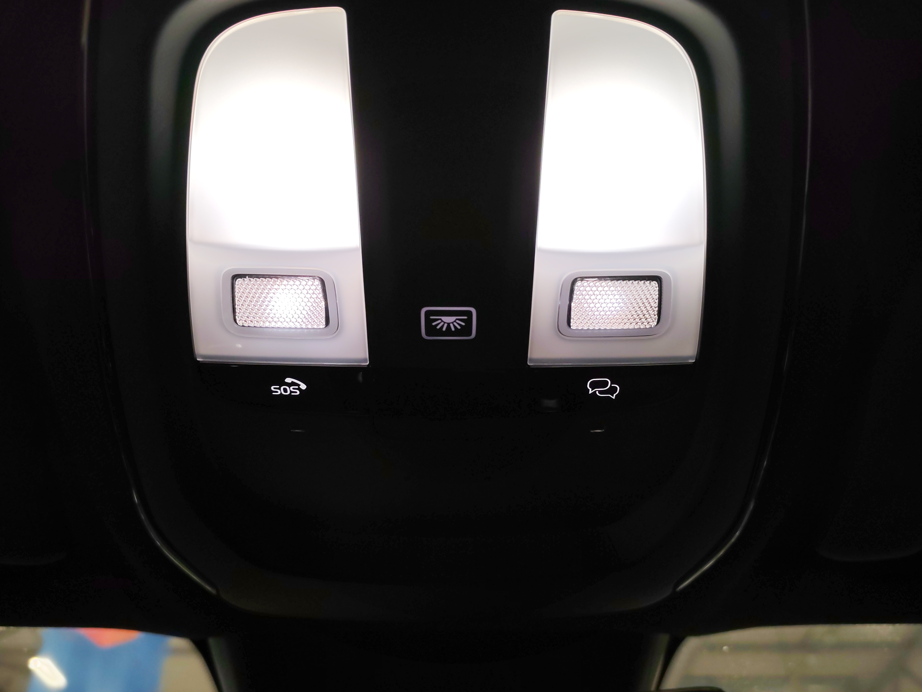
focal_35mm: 33
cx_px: 461
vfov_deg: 42.9
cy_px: 346
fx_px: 879
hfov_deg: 55.4
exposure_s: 1/100
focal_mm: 6.12
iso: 125
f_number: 1.9
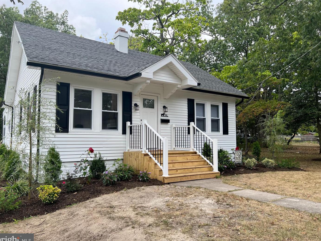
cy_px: 122
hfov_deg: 65.3
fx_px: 250
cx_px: 160
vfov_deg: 51.3
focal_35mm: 27
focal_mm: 5.7
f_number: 1.5
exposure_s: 1/1135
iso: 50
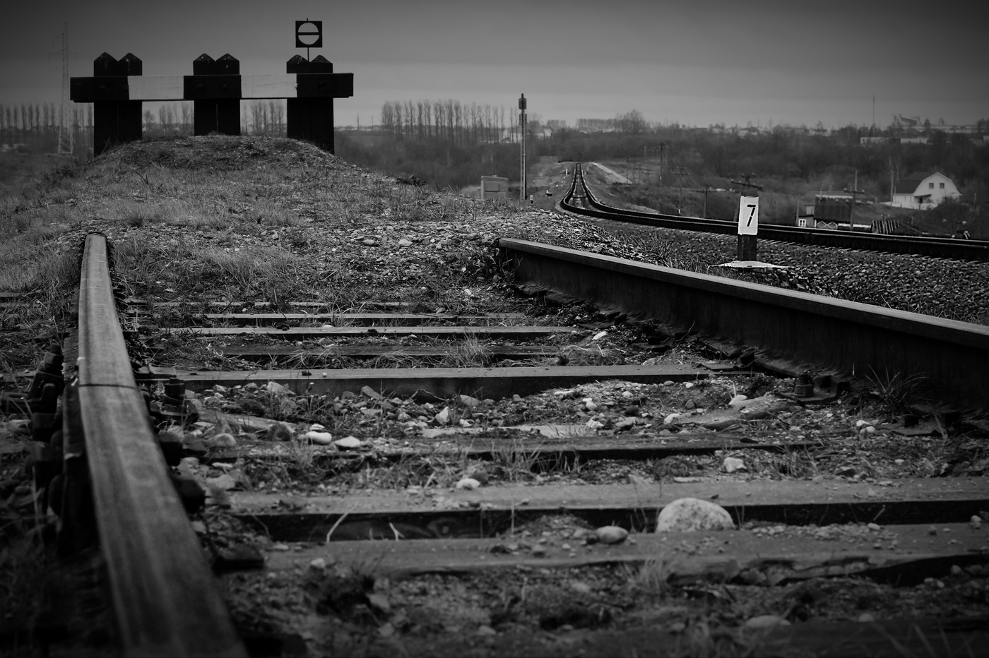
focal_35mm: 75
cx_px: 494
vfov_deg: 18.2
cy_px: 329
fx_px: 2059
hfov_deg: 27.0
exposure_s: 1/200
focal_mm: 50
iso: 400
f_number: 8
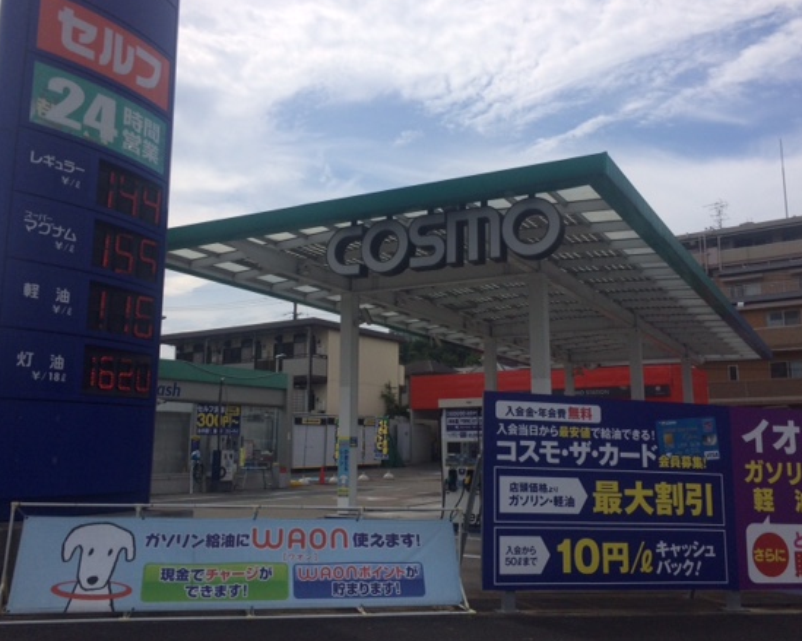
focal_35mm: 33
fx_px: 783
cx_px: 412
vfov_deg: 44.5
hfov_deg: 54.2
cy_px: 296
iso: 32
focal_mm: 4.15
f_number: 2.2
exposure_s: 1/4566
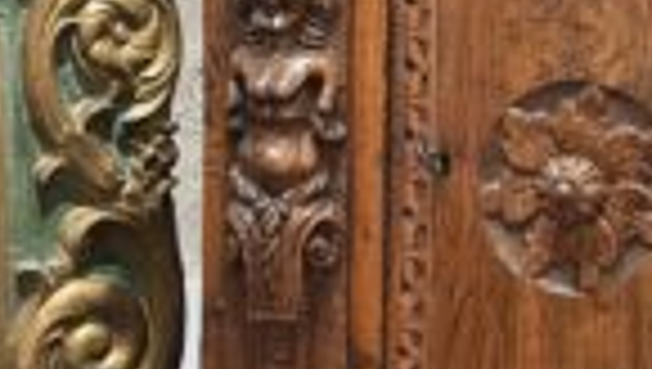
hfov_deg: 26.2
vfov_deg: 15.5
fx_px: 1350
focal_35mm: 78
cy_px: 261
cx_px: 589
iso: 400
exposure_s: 1/33
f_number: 1.6
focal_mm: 4.2
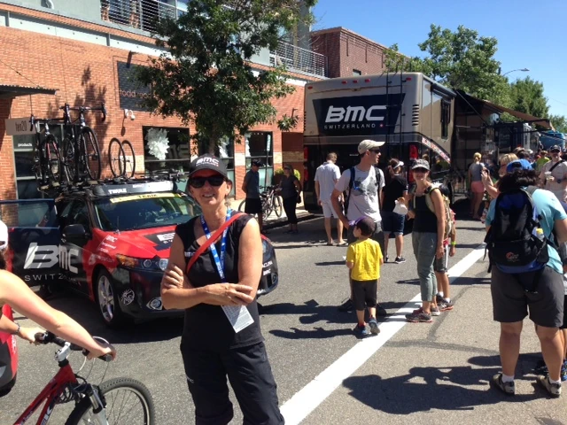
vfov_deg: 42.9
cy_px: 212
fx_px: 541
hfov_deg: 55.4
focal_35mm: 33
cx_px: 284
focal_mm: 4.12
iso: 50
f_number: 2.4
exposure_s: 1/889
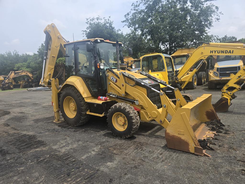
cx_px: 122
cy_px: 92
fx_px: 163
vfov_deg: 58.9
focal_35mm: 23
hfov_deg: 73.9
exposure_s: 1/742
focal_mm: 6.3
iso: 12
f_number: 1.7
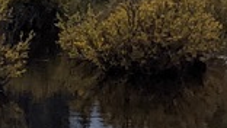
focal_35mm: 193
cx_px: -502
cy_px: -4
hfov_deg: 8.7
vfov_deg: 6.3
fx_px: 1162
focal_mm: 4.44
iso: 52
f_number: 1.8
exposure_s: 1/4695
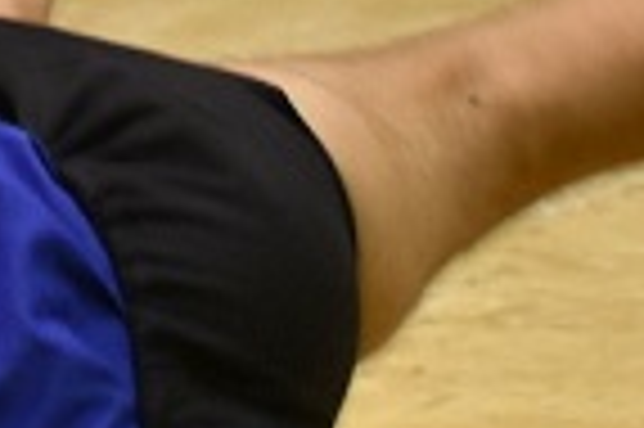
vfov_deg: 1.5
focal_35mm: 944
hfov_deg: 2.2
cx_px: -162
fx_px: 16868
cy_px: 241
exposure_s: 1/125
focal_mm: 90
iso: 800
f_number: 5.6
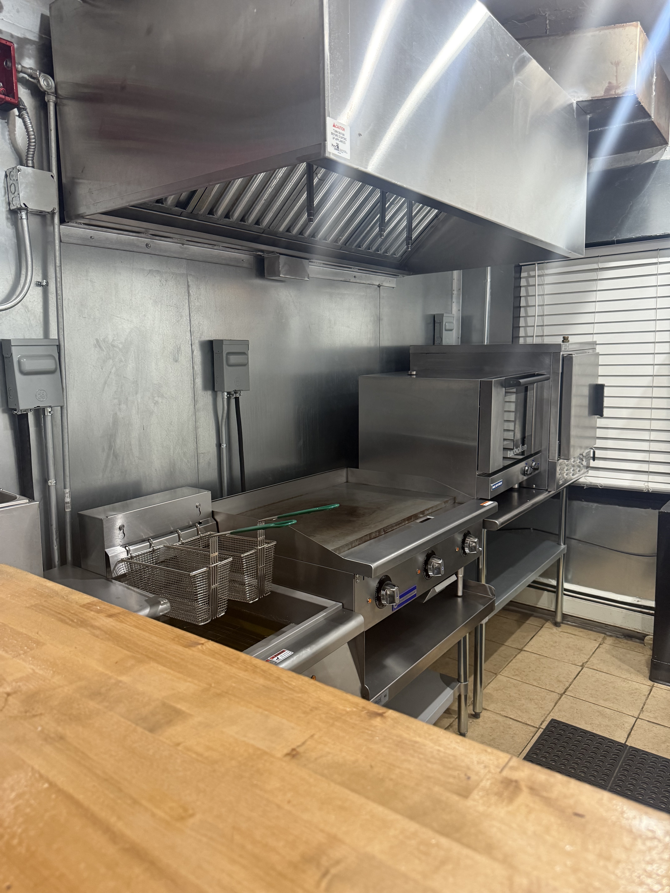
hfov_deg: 56.8
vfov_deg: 71.6
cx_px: 335
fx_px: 619
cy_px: 446
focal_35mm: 24
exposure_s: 1/60
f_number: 1.78
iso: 250
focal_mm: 6.76
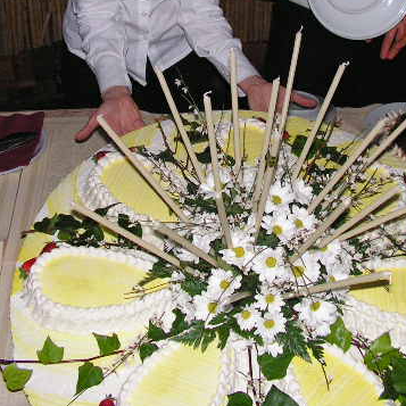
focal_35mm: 57
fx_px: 756
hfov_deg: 30.0
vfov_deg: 29.9
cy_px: 139
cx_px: 234
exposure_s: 1/40
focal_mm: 6
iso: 200
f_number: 3.2
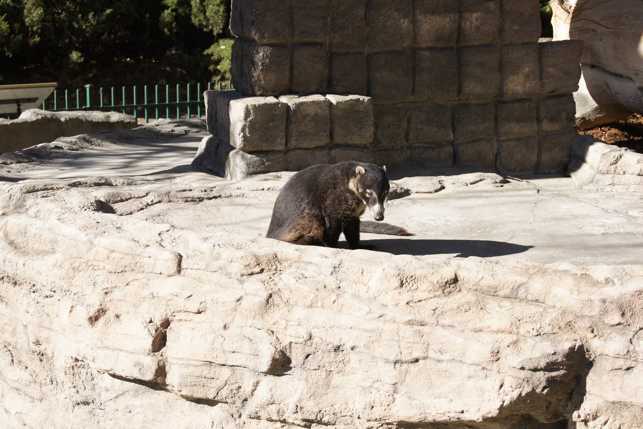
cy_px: 214
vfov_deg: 16.6
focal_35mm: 82
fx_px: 1474
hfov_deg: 24.6
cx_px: 322
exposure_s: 1/320
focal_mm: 55
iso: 200
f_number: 7.1
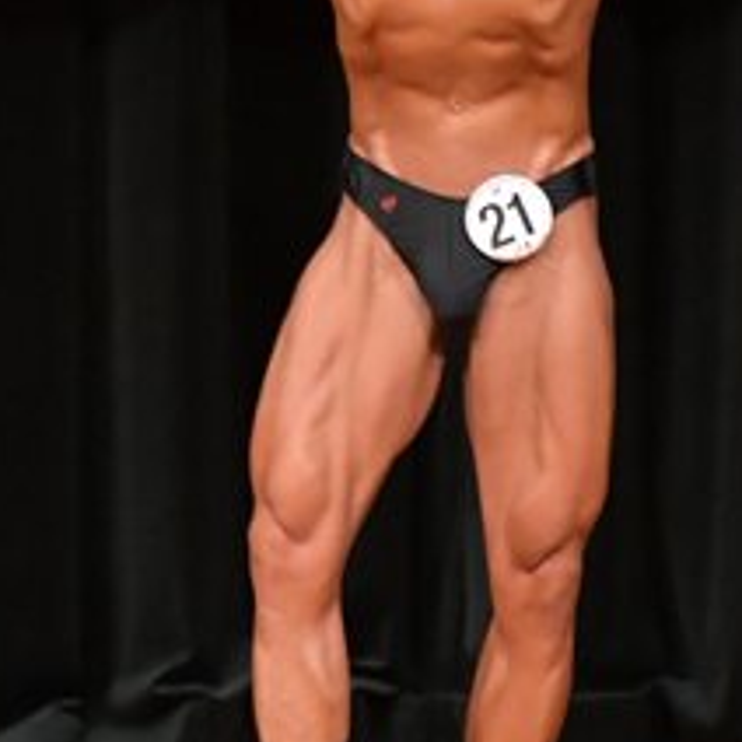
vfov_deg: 2.0
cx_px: 1083
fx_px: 21462
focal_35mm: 885
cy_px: 276
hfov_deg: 2.0
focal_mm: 190
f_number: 5.6
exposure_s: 1/400
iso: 6400
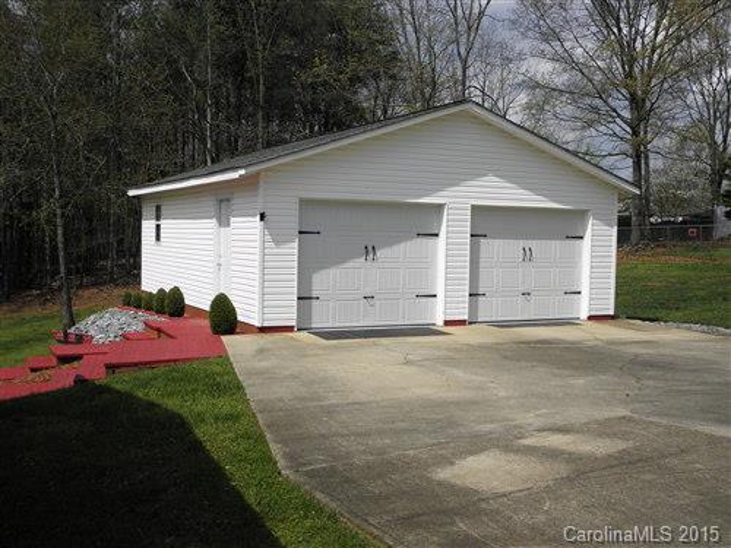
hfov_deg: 49.0
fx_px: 802
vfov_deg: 37.7
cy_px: 274
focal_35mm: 38
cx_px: 366
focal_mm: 6.8
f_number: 7.4
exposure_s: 1/400
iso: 100
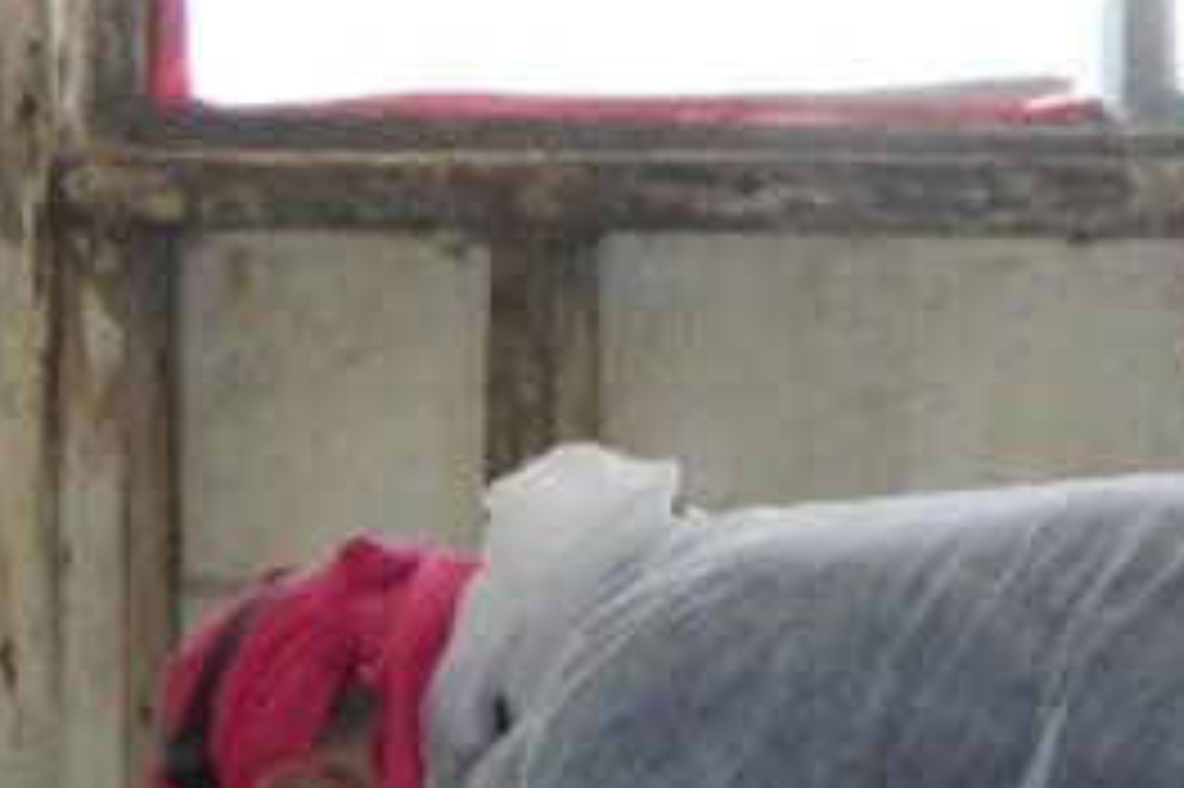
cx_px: 1402
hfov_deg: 15.0
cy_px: 401
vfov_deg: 10.4
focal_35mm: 132
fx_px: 4338
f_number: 3.1
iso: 80
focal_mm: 4.5
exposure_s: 1/40
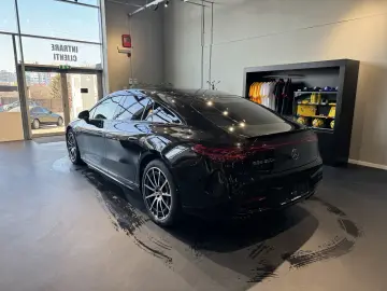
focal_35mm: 24
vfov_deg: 56.8
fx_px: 268
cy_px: 146
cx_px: 194
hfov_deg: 71.6
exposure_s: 1/121
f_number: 1.78
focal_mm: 6.76
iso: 64
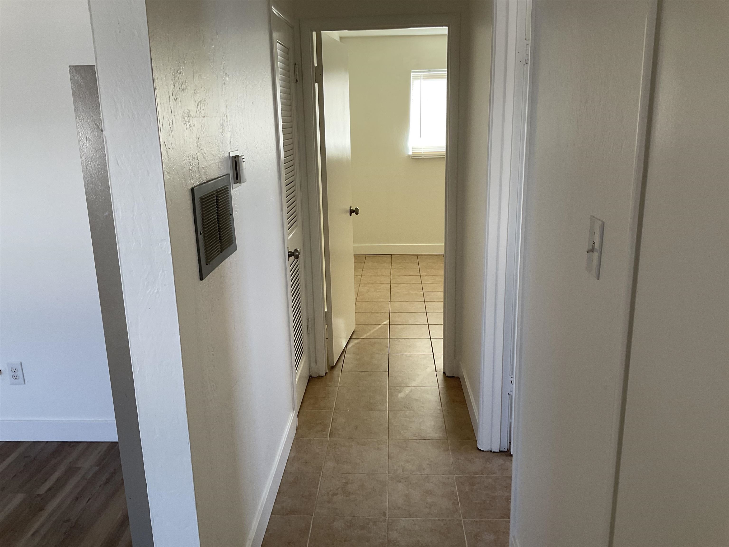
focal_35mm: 29
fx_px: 611
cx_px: 364
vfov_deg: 48.2
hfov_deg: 61.7
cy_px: 274
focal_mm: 3
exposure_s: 1/50
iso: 40
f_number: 1.8
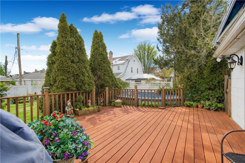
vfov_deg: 73.7
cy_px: 82
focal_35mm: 16
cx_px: 122
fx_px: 109
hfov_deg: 96.8
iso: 100
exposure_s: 1/250
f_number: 4
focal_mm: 16
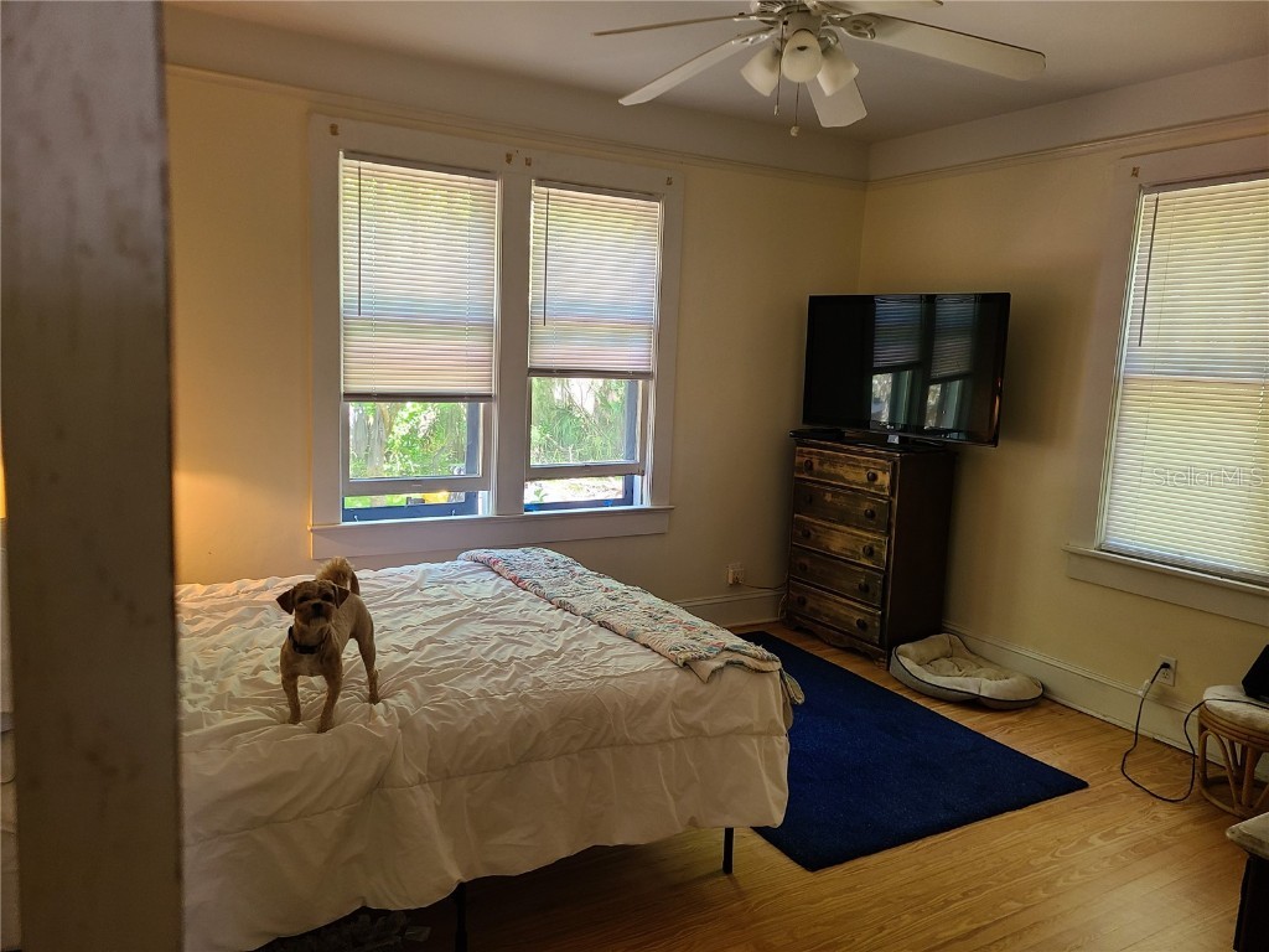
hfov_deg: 67.3
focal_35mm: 26
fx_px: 953
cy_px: 476
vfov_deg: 53.1
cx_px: 634
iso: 125
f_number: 1.8
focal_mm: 5.4
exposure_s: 1/59
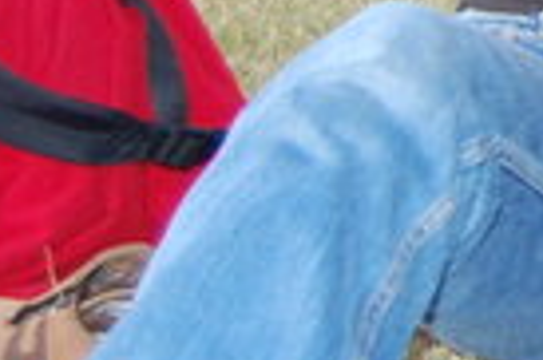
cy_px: -481
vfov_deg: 5.4
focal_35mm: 247
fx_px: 3721
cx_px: 1470
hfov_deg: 7.6
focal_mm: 22
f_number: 4.5
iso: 400
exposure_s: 1/500
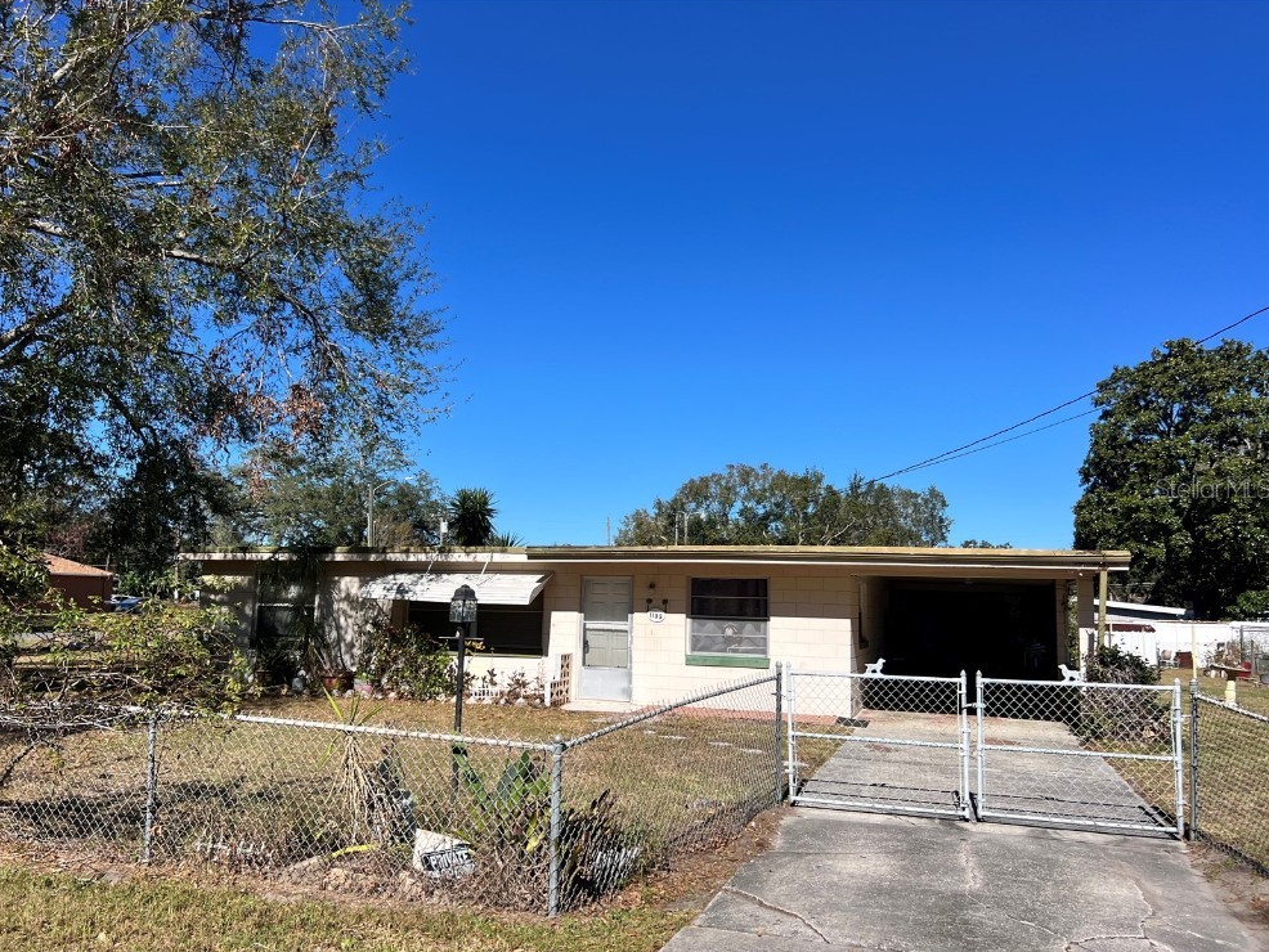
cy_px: 488
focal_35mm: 27
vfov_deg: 51.4
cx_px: 618
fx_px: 990
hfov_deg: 65.3
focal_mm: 5.7
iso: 50
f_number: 1.5
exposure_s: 1/5587
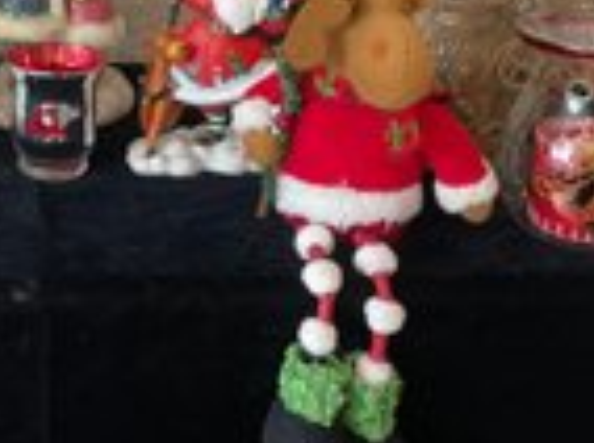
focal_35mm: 63
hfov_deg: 29.4
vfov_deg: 22.4
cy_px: 15
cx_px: 48
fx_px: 1079
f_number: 1.6
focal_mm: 4.2
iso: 125
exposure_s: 1/120
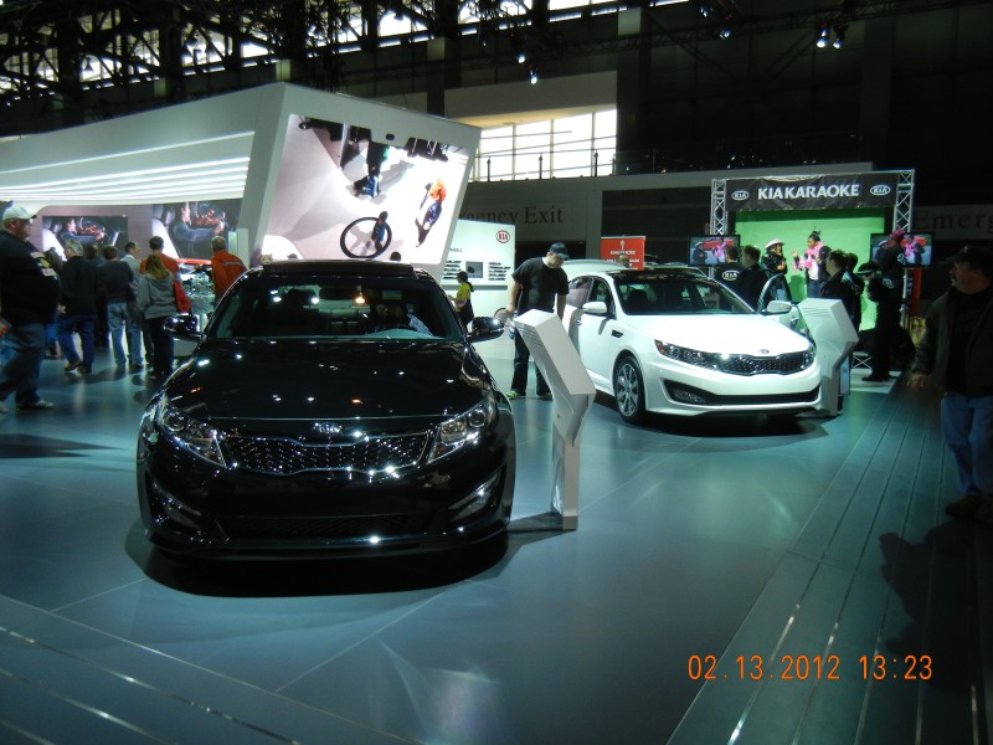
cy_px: 372
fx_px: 861
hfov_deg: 60.0
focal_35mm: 30
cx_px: 496
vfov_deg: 46.8
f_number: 3.5
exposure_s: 1/60
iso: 295
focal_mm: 5.4
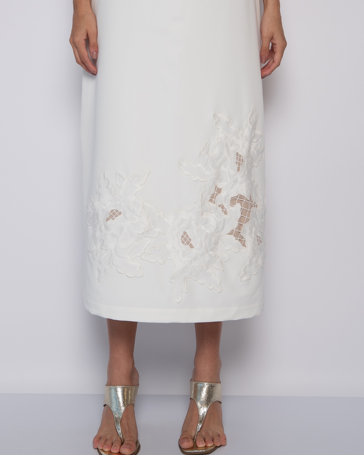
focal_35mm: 57
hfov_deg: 26.7
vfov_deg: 32.9
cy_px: 188
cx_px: 181
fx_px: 768
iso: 250
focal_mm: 48
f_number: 4.5
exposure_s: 1/160
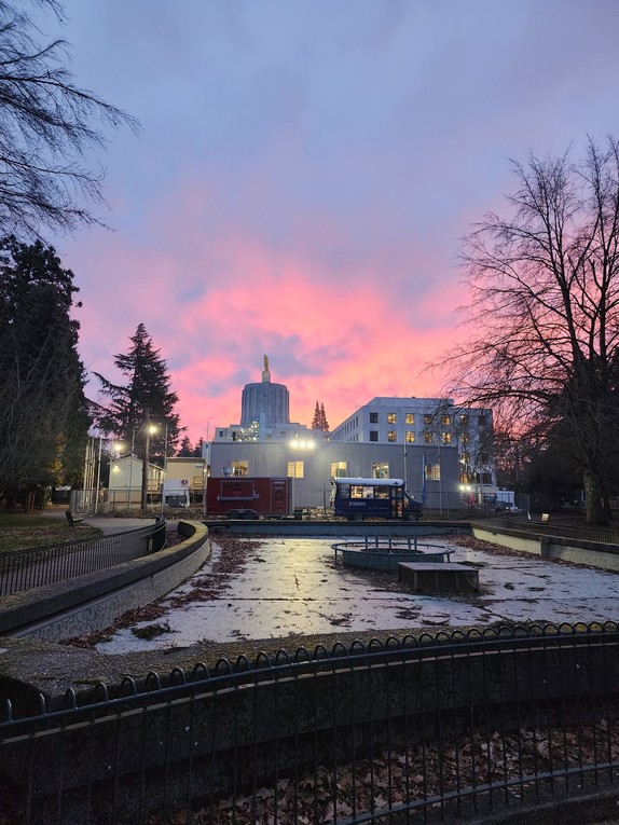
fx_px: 548
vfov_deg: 73.9
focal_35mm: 23
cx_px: 310
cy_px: 412
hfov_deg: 58.9
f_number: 1.8
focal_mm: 6.4
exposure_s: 1/120
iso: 400
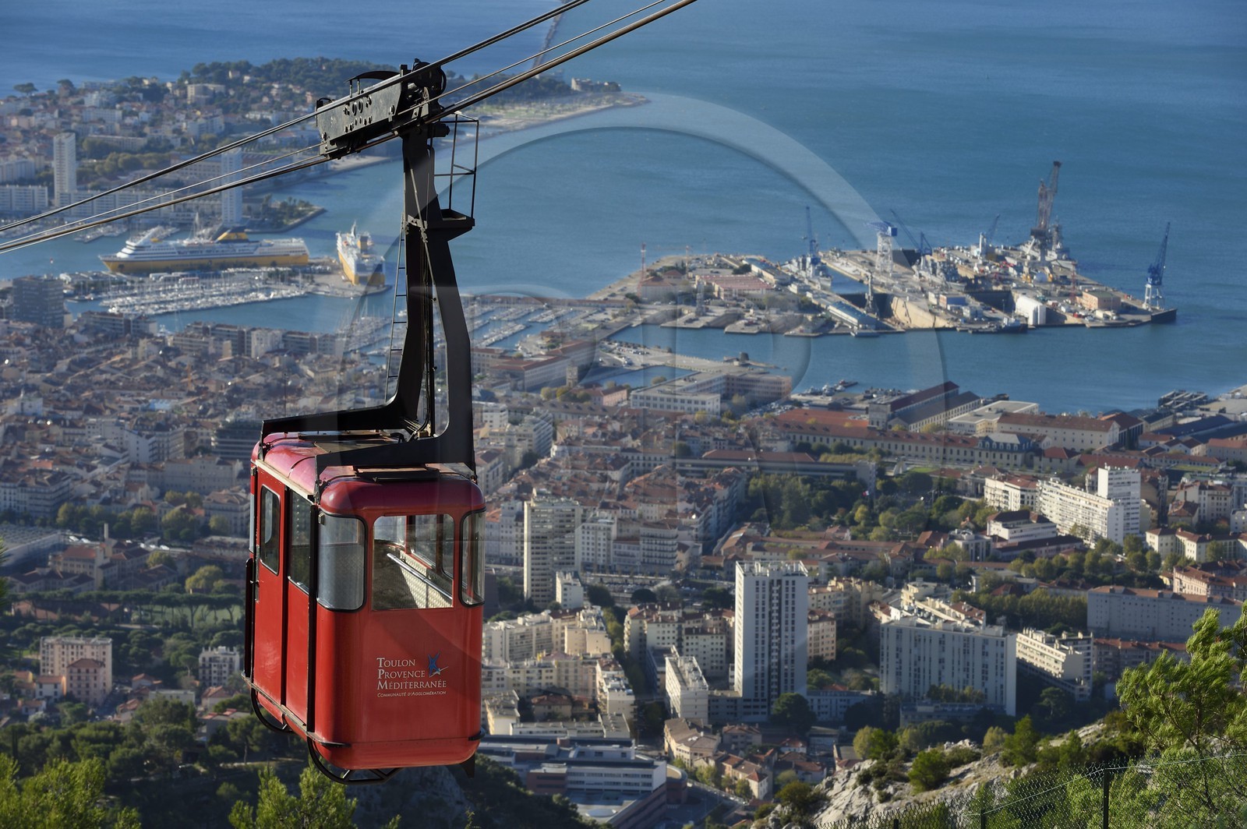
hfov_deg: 15.8
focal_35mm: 130
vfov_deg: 10.5
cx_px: 624
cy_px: 414
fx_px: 4499
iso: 200
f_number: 10
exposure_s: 1/400
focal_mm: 130
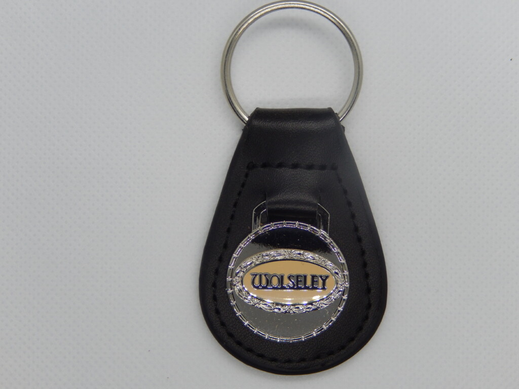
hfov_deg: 33.2
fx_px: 870
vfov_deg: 25.2
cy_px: 194
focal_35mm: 58
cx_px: 260
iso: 125
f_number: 4.6
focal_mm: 10.4
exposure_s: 1/160
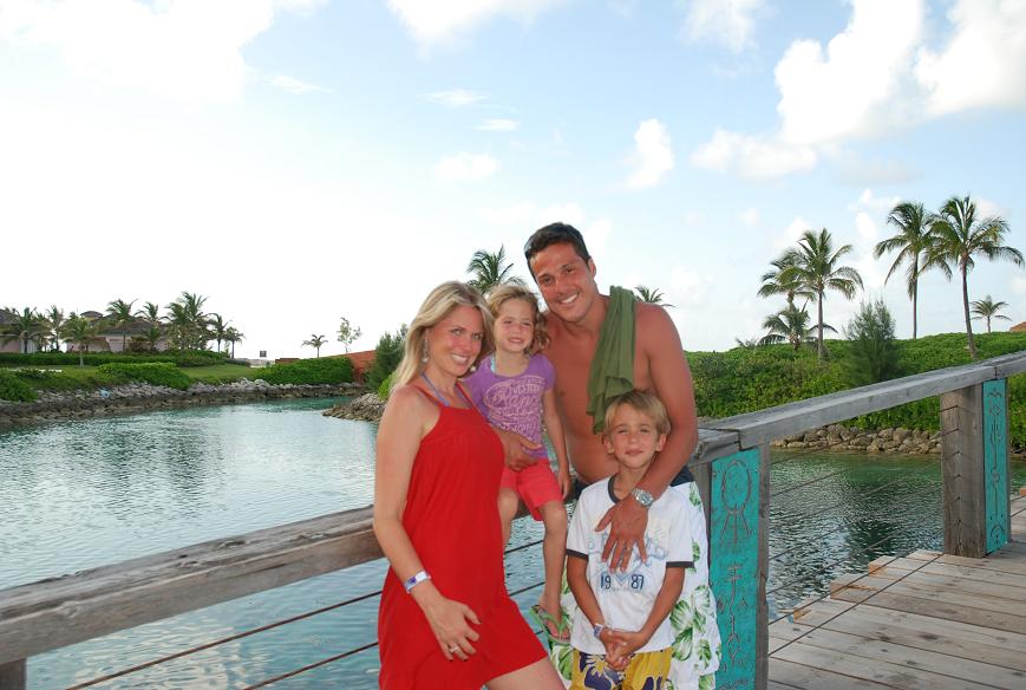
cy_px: 345
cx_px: 513
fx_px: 1028
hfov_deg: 53.0
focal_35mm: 36
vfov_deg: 37.1
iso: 100
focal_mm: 24
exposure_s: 1/200
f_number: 5
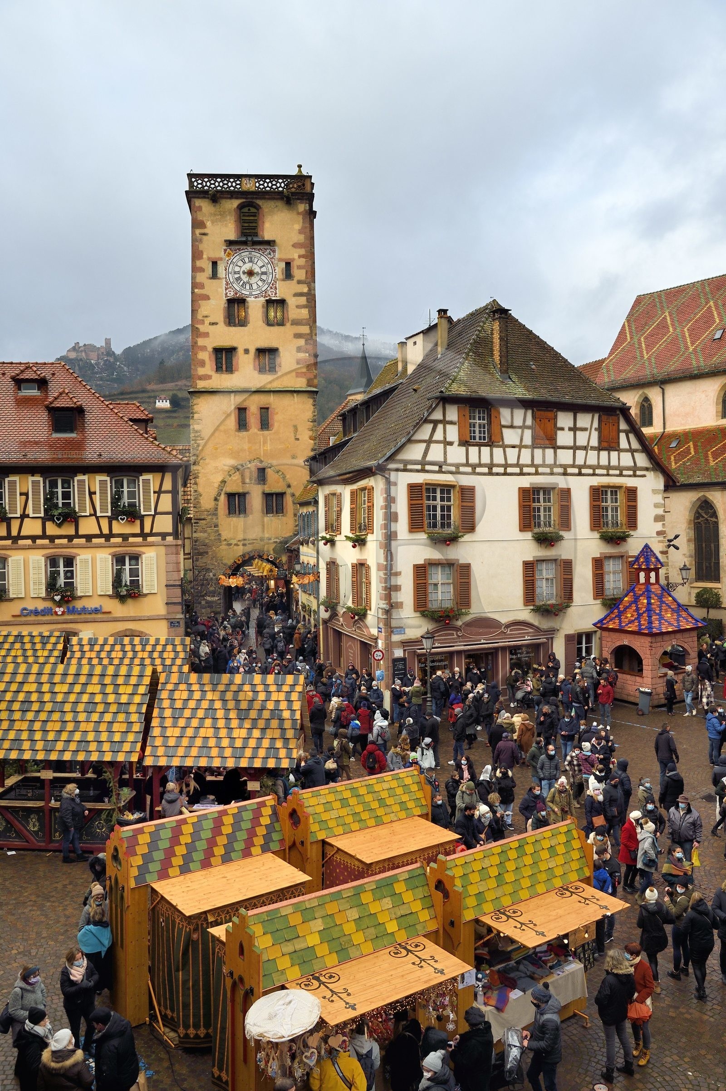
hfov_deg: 43.6
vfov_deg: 62.0
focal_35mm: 30
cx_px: 363
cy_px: 546
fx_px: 908
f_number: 11
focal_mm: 30
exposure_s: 1/125
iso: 400
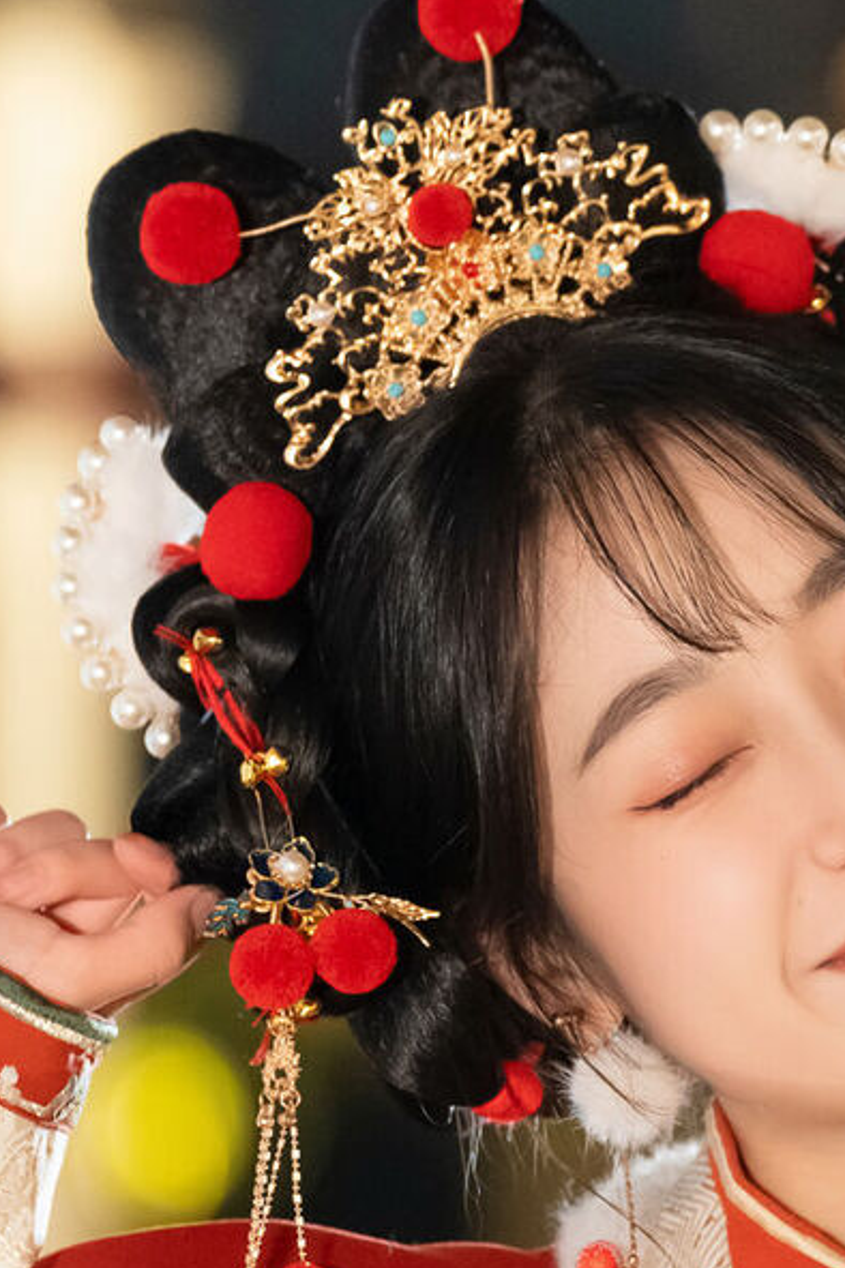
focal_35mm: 309
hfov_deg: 4.4
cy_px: 1200
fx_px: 10879
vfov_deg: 6.7
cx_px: 585
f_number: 2.8
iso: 6400
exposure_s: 1/160
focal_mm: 116
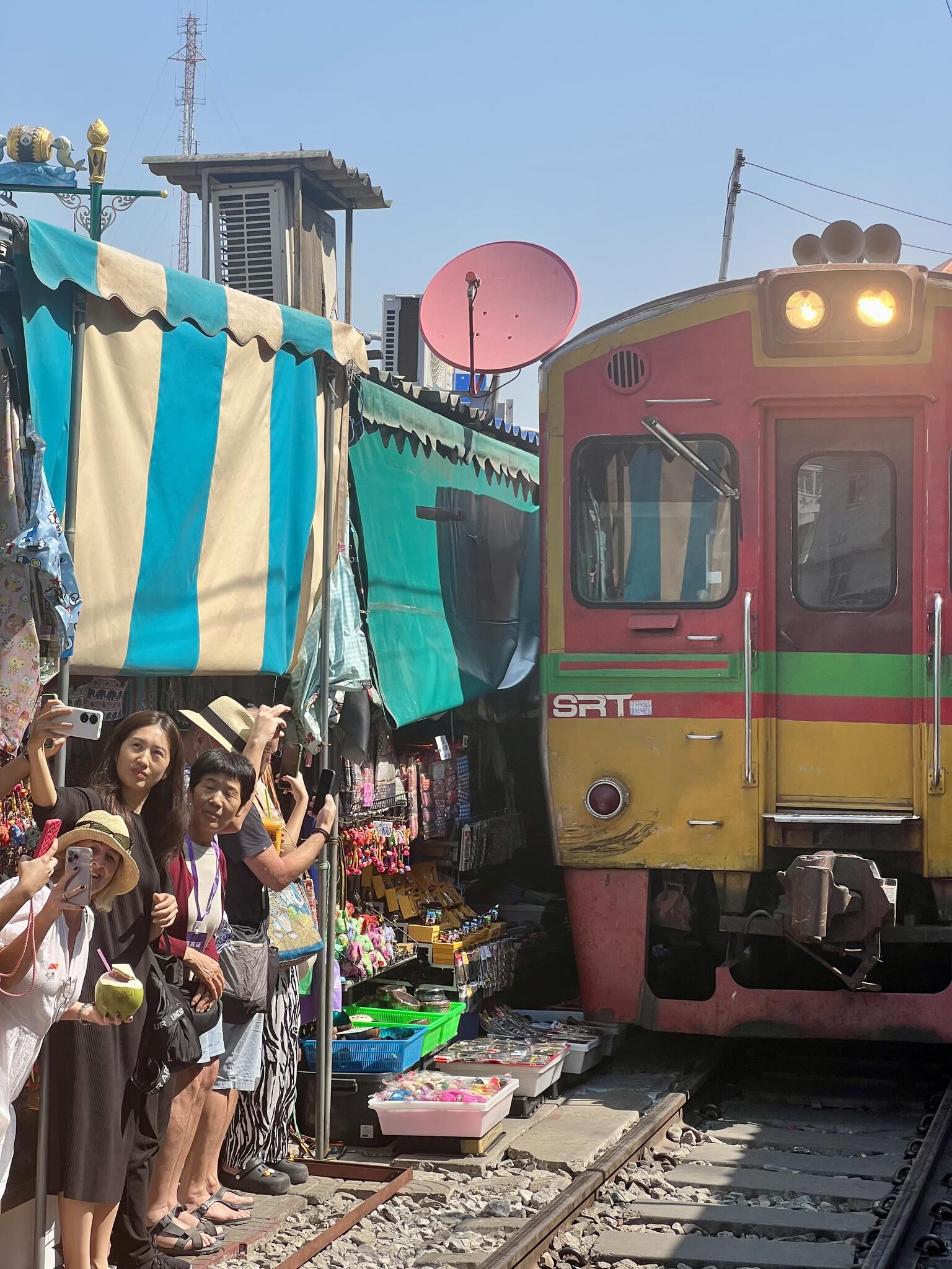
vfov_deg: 25.3
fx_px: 2824
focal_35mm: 77
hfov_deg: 19.1
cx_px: 476
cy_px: 634
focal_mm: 9
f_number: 2.8
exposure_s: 1/497
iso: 32
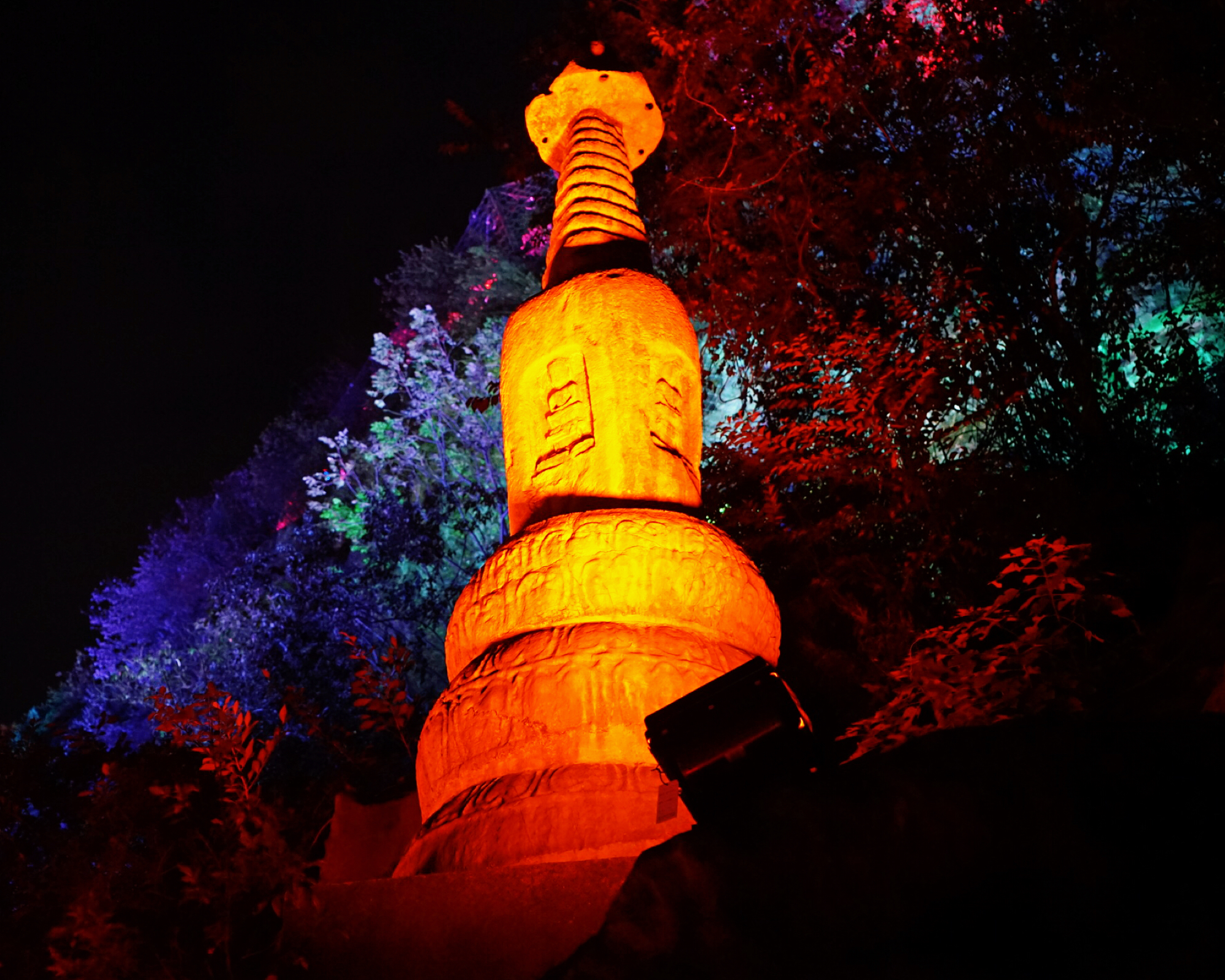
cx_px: 541
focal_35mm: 38
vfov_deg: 39.2
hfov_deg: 47.8
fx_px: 1378
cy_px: 491
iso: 3200
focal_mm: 33
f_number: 4
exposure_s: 1/60
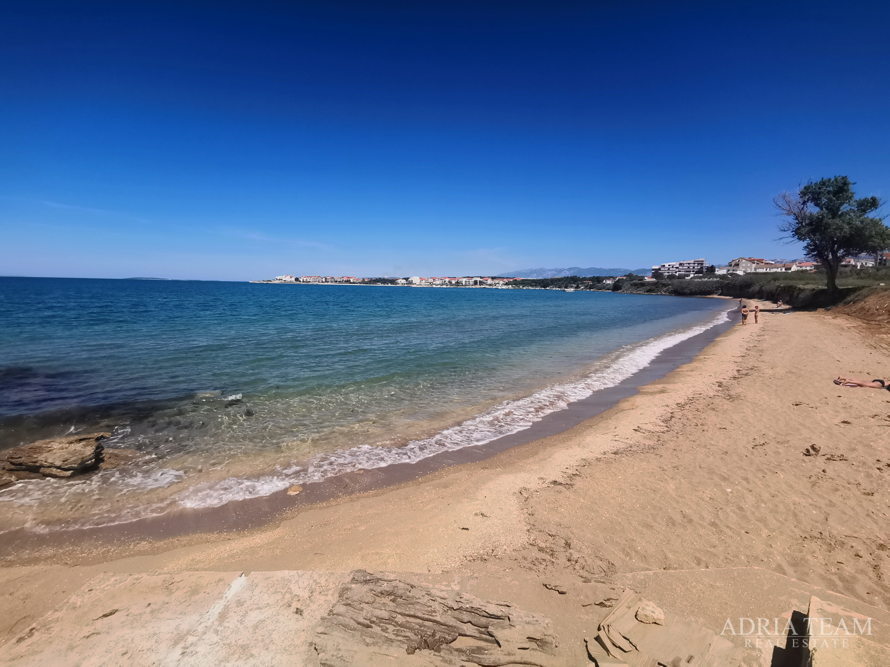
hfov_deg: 94.5
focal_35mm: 16
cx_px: 445
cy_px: 334
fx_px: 411
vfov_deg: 78.1
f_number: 2.2
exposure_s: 1/2012
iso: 50
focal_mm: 2.35
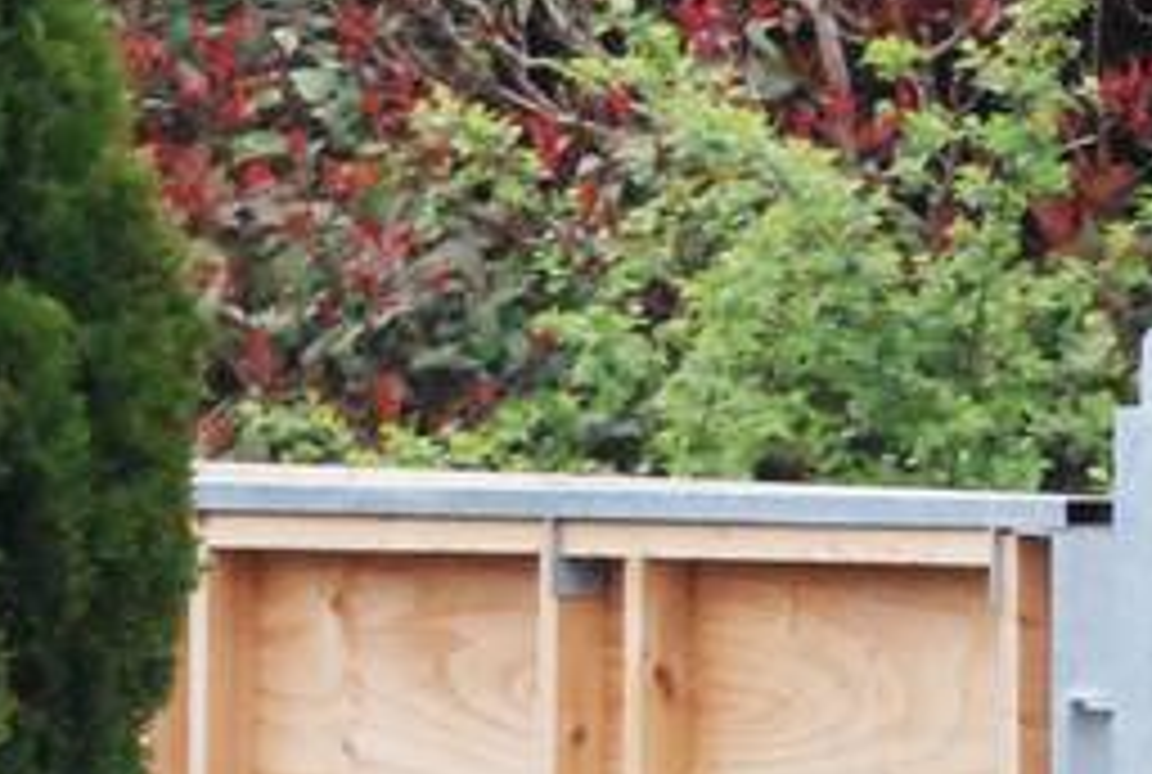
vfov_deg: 1.1
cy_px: -1294
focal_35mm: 1264
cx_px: -270
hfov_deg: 1.6
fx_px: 40546
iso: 1600
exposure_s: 1/1000
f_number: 8
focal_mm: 135
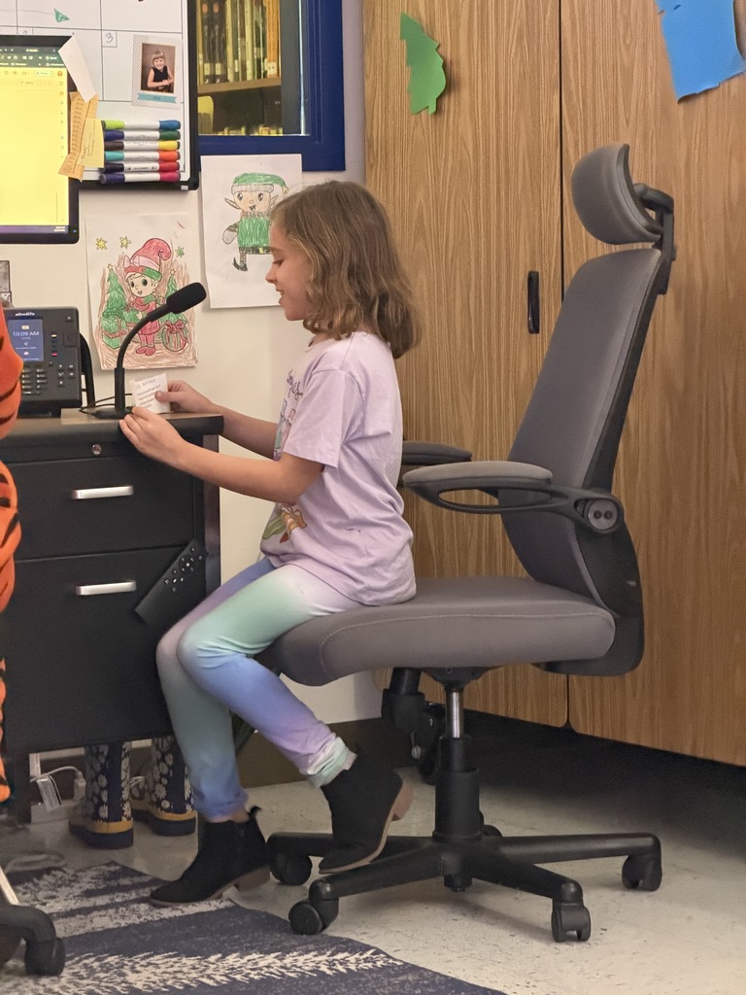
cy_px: 498
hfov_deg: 14.8
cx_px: 373
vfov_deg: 19.6
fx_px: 2873
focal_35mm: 100
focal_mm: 16.89
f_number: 2.8
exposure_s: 1/30
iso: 2000
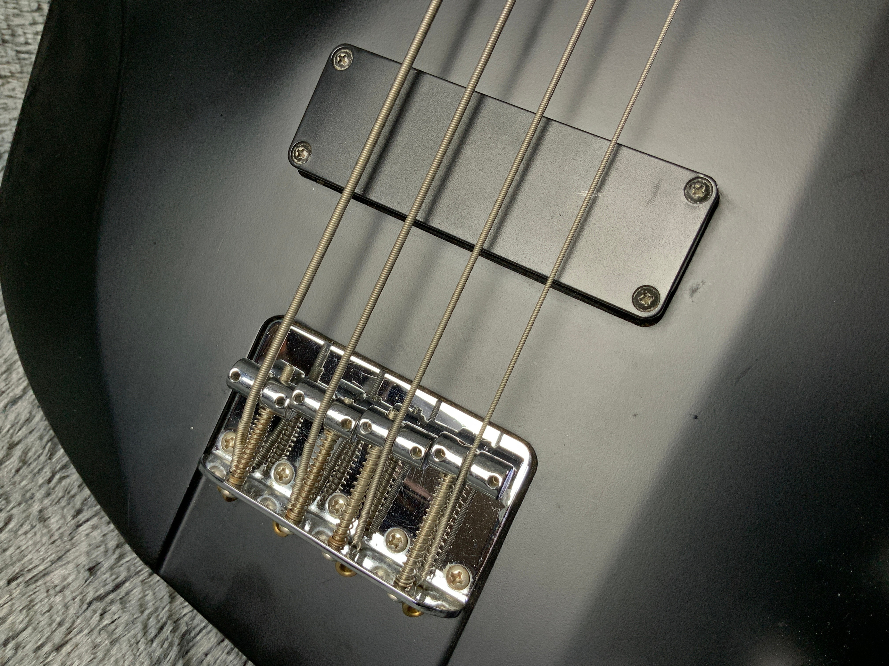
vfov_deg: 48.2
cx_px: 444
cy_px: 333
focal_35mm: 29
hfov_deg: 61.7
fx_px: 745
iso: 50
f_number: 1.8
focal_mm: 3
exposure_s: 1/60
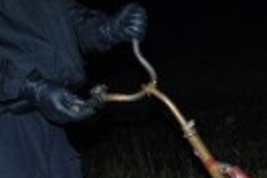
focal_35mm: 82
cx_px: 358
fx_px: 608
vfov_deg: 15.9
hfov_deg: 22.0
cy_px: 228
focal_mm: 18
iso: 200
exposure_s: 1/60
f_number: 3.5
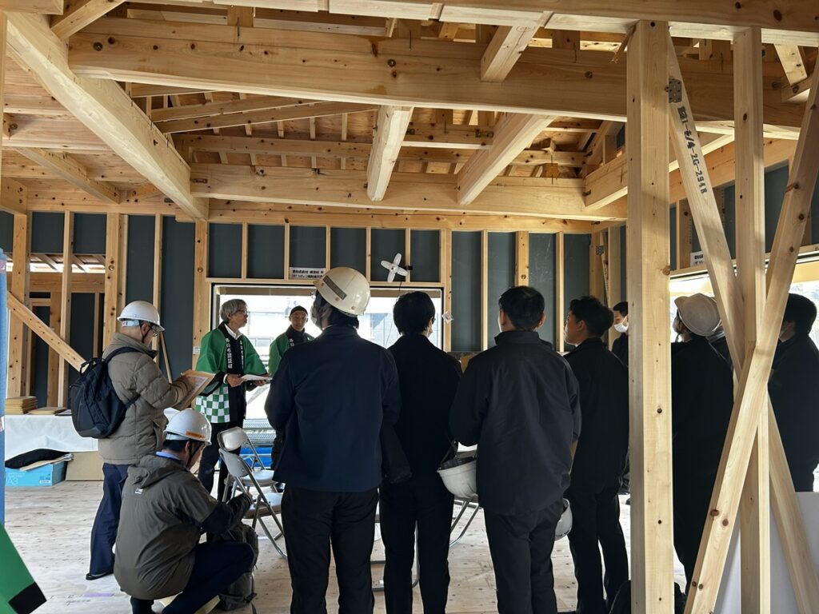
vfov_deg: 53.1
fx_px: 615
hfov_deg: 67.3
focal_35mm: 26
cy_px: 307
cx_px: 410
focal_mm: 5.7
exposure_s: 1/121
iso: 125
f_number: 1.5
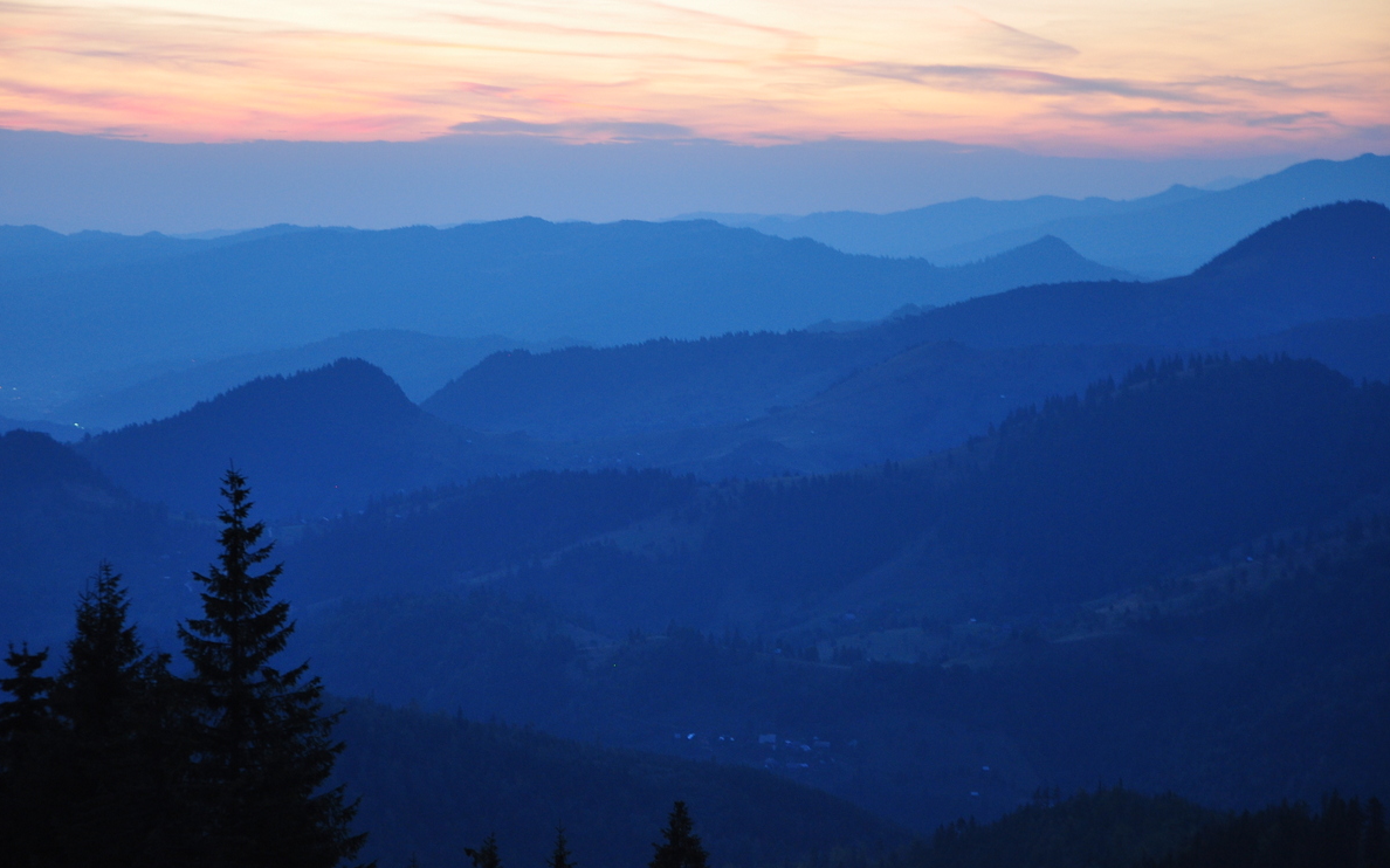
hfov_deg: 19.3
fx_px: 4090
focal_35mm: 108
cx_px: 690
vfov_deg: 12.1
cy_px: 438
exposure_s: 1/5
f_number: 5.3
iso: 400
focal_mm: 70
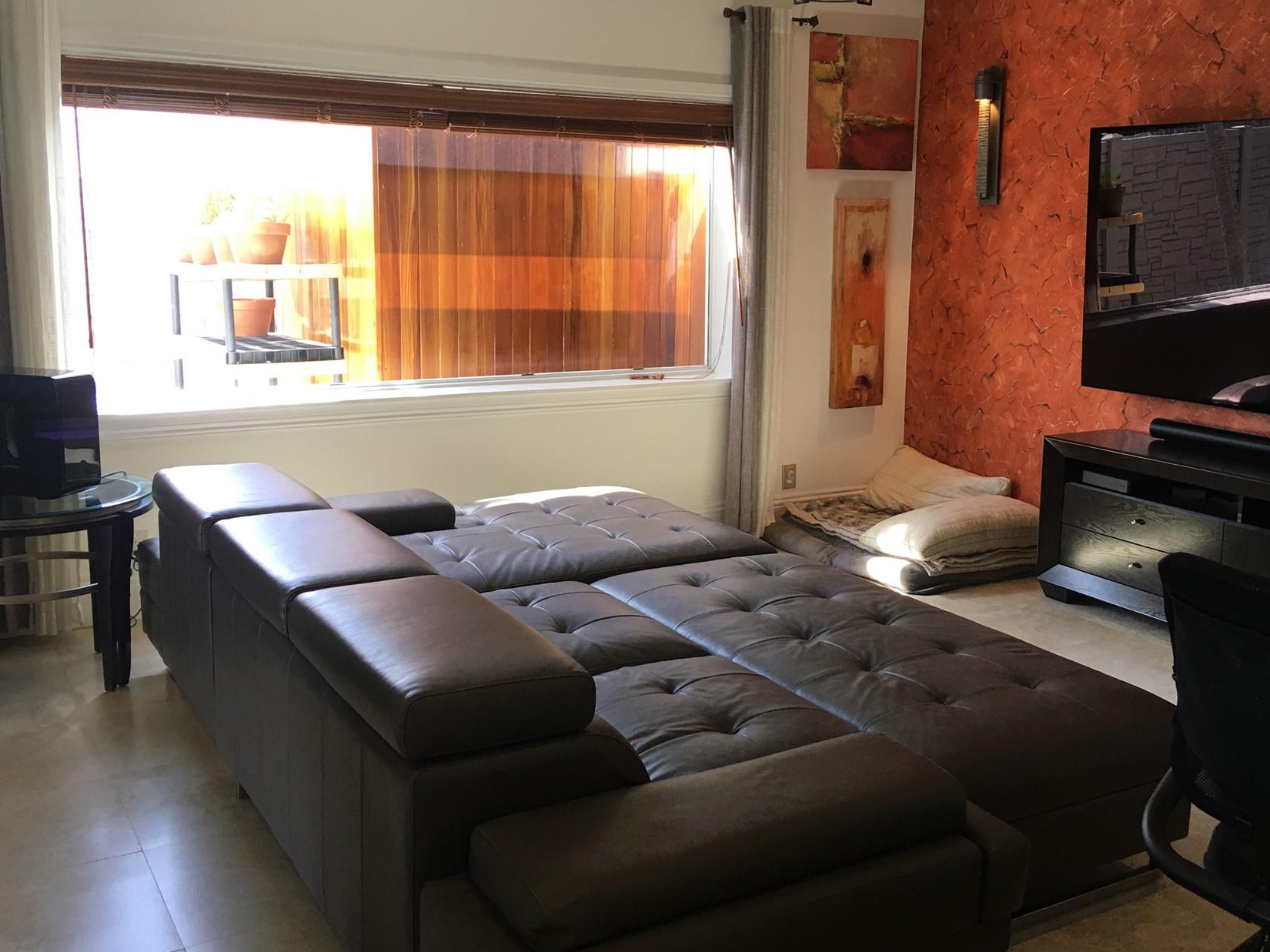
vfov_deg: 39.6
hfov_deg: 51.2
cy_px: 422
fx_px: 1321
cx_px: 724
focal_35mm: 36
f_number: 2.2
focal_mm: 4.15
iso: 32
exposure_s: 1/30
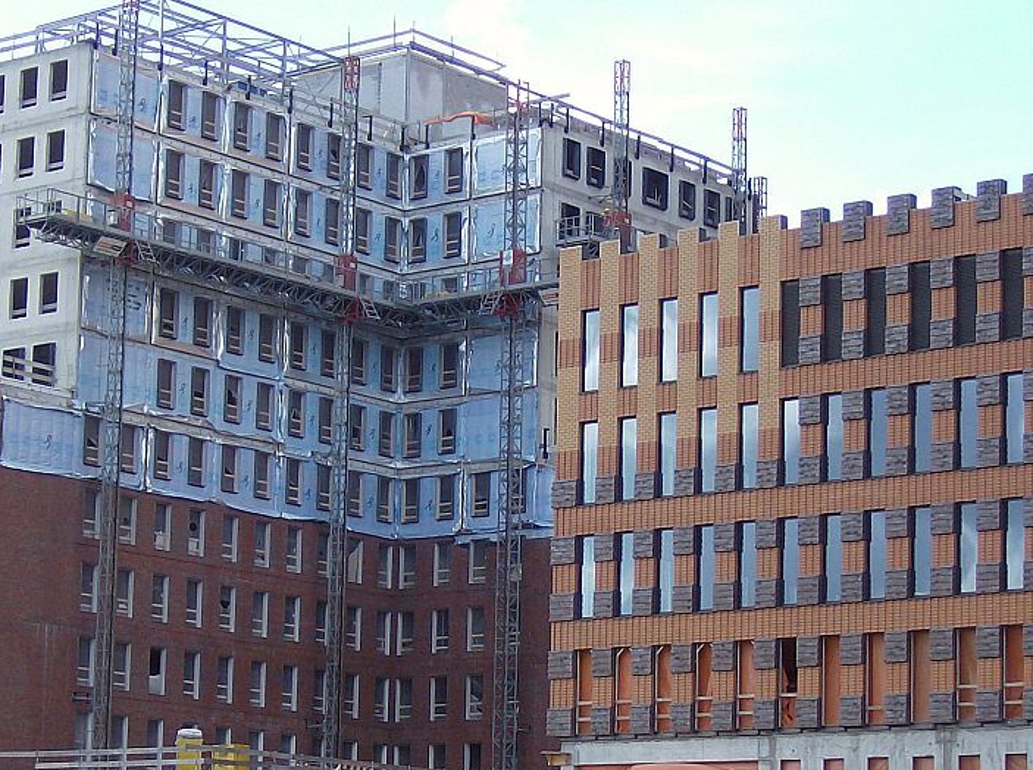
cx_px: 398
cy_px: 522
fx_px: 3037
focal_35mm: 102
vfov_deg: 14.4
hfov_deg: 19.3
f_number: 3.7
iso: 100
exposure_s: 1/413
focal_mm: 11.6
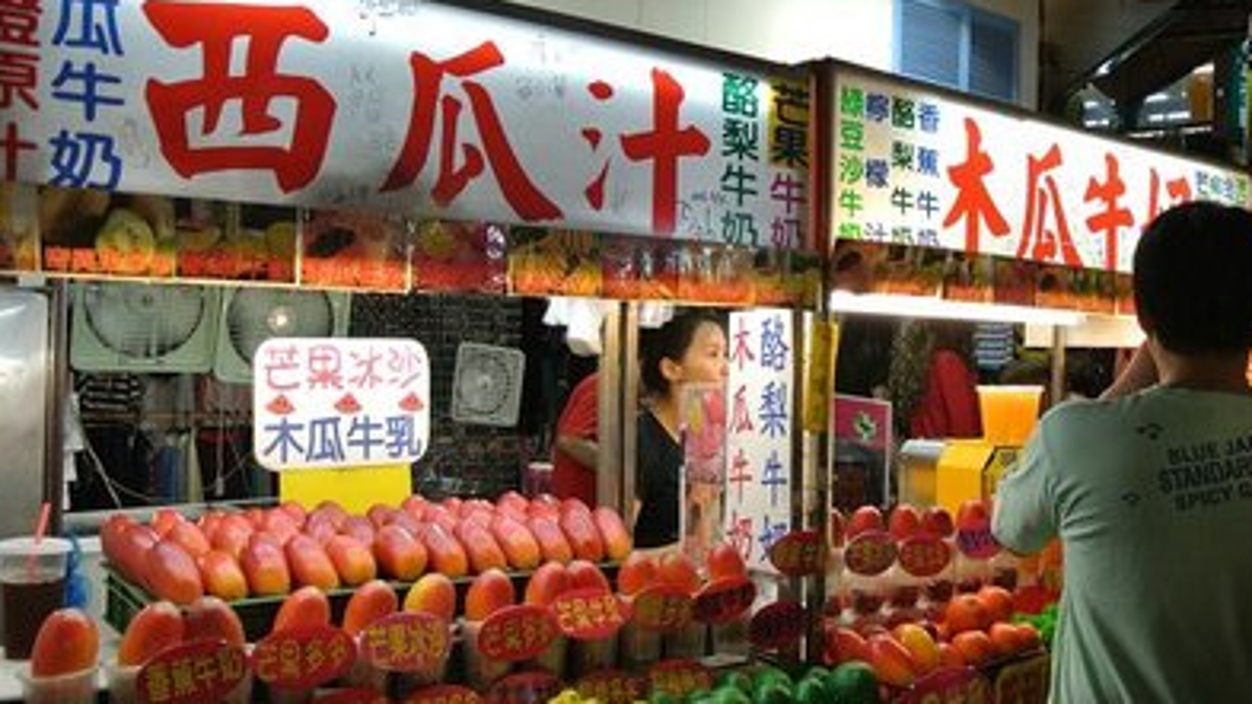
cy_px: 370
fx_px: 1195
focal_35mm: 36
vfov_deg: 32.8
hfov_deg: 54.6
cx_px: 793
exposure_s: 1/125
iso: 280
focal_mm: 10
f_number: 3.5
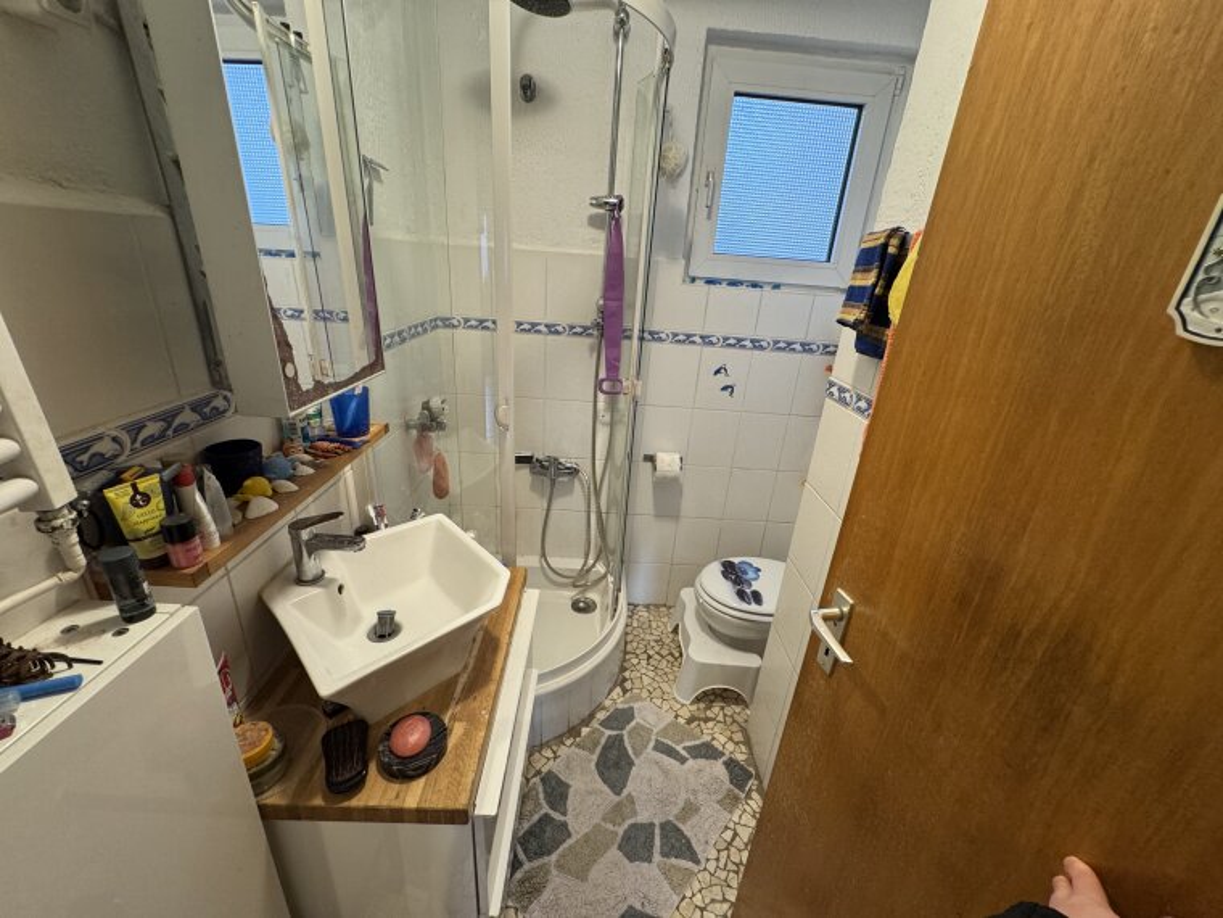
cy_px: 459
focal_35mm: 14
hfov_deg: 102.1
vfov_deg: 85.7
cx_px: 612
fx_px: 495
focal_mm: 2.22
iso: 200
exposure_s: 1/50
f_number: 2.2
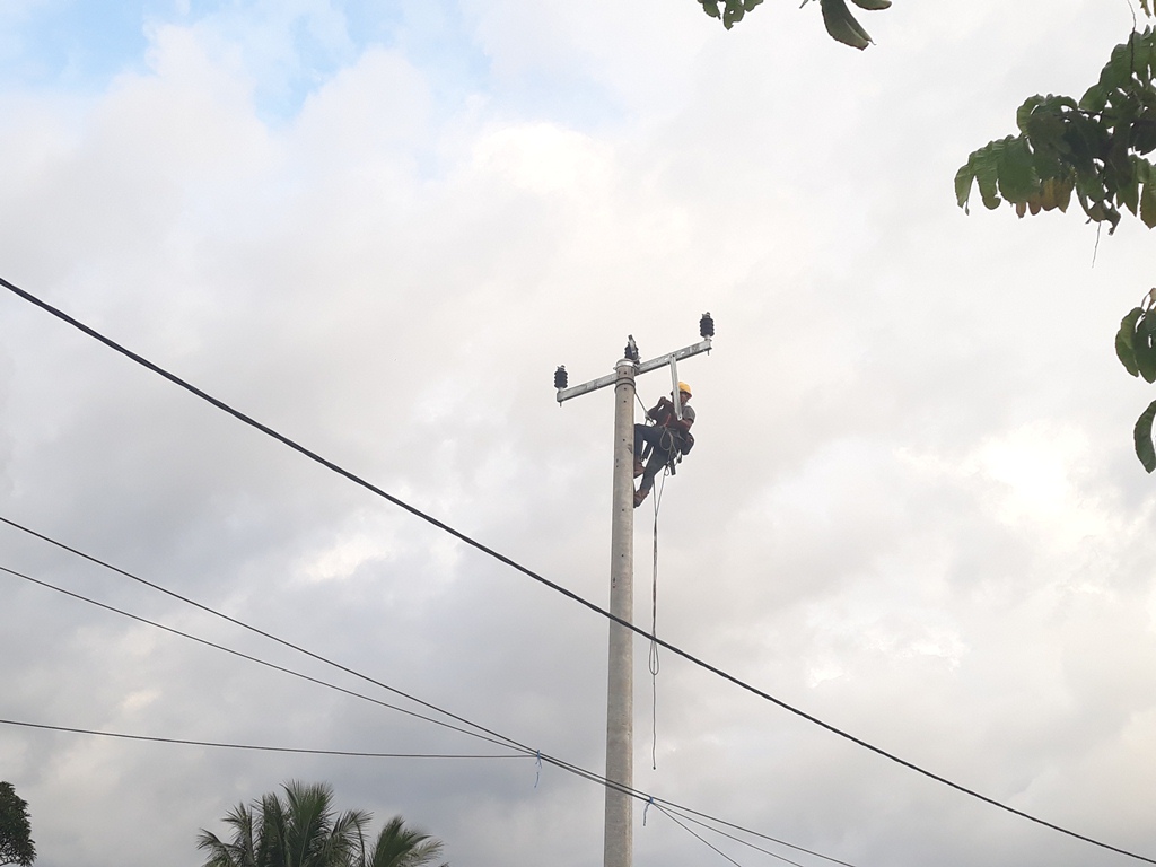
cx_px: 578
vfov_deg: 51.4
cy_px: 434
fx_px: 902
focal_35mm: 27
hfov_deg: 65.3
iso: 40
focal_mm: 3.71
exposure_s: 1/237
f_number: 1.7
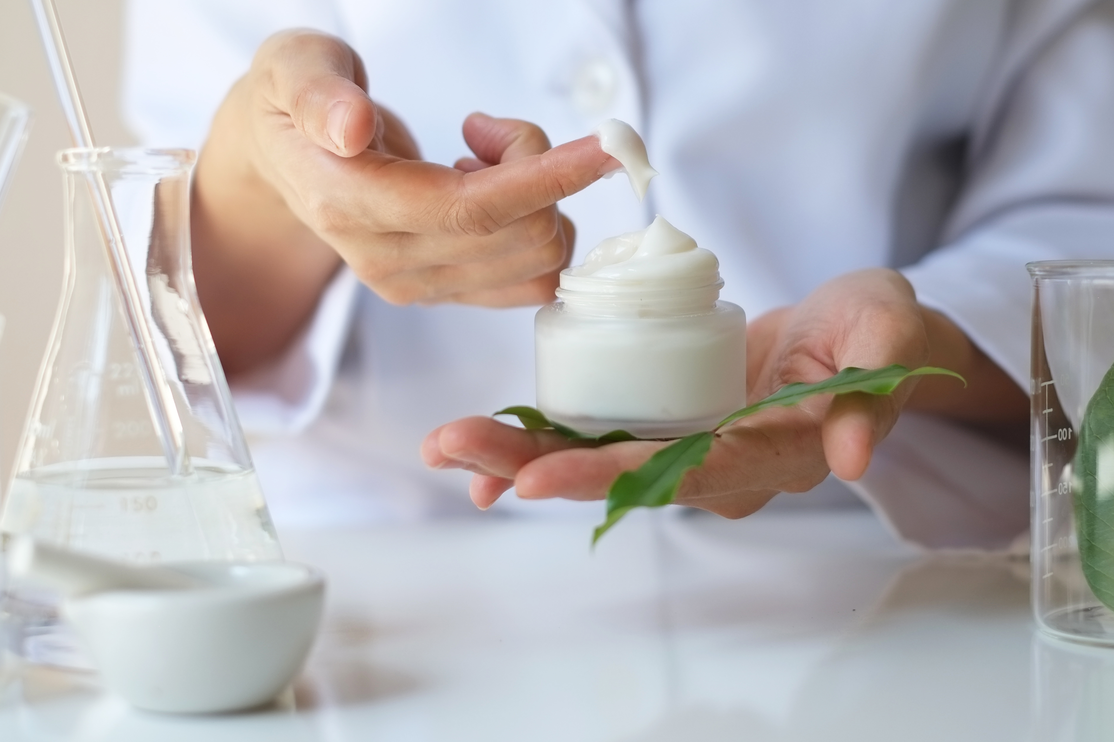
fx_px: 2135
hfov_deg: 29.2
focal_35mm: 69
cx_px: 647
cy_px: 318
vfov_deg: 19.7
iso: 200
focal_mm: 35
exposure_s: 1/640
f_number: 2
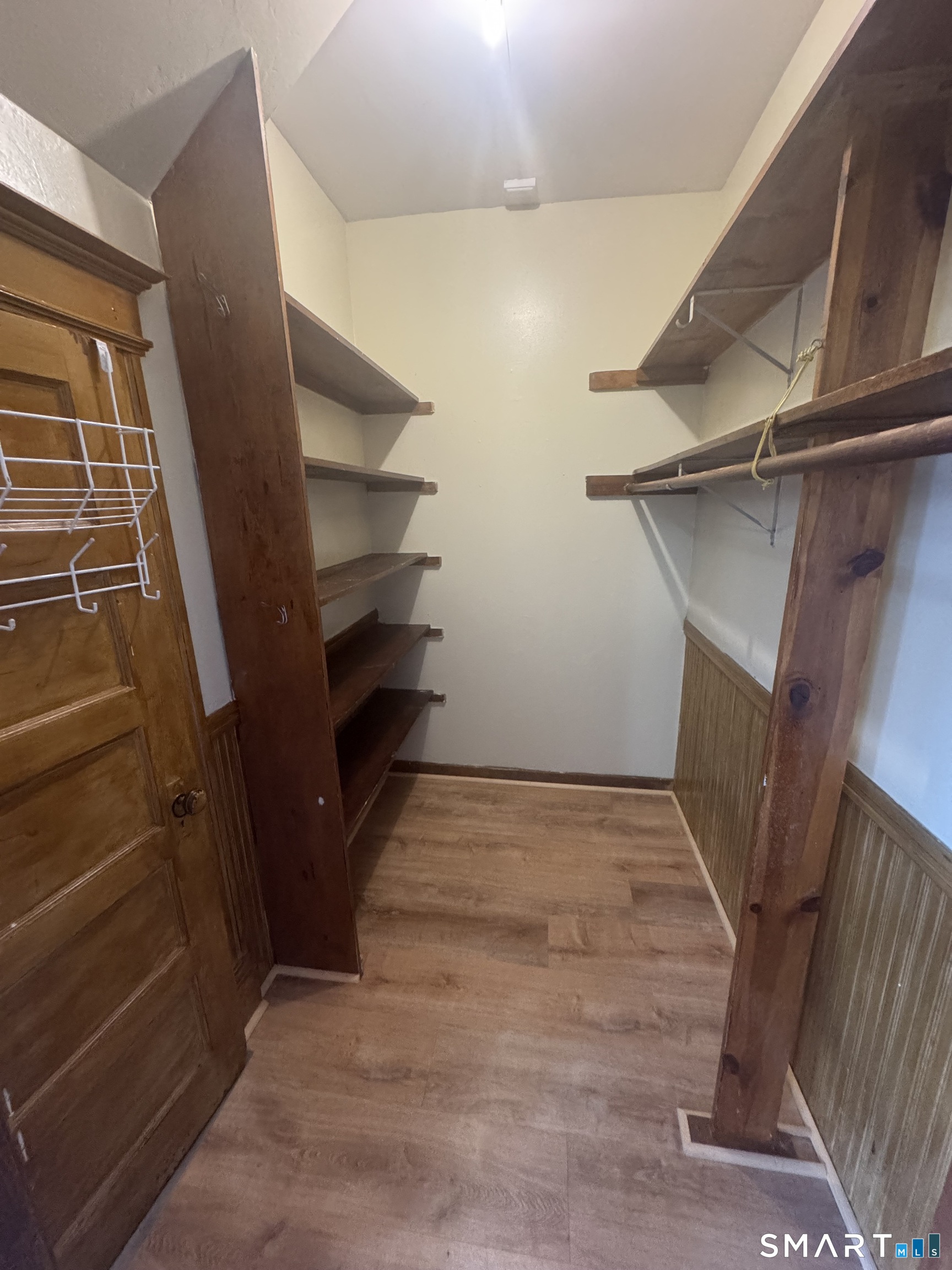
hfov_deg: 85.7
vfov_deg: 102.1
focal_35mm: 14
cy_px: 635
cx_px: 476
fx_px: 513
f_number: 2.2
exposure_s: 1/60
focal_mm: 2.22
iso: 800
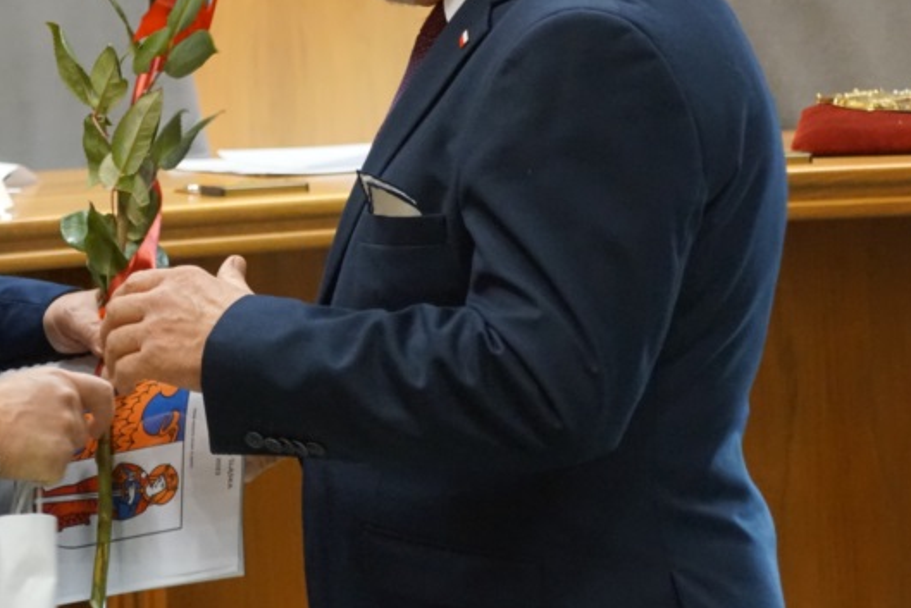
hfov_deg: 8.1
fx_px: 6454
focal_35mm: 255
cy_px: 154
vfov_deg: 5.4
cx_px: 226
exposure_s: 1/100
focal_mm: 90
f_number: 5.6
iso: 3200
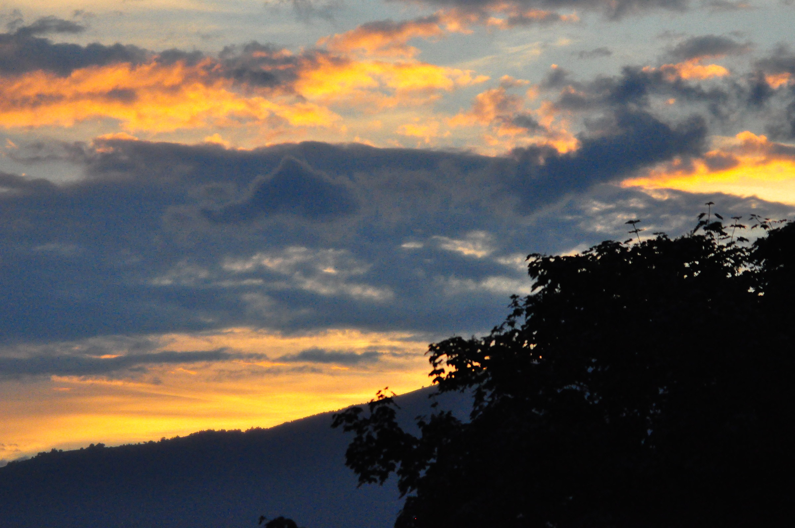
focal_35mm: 225
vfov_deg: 6.1
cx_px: 398
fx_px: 4963
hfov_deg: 9.2
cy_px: 264
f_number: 5.6
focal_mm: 150
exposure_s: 1/2000
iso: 3200
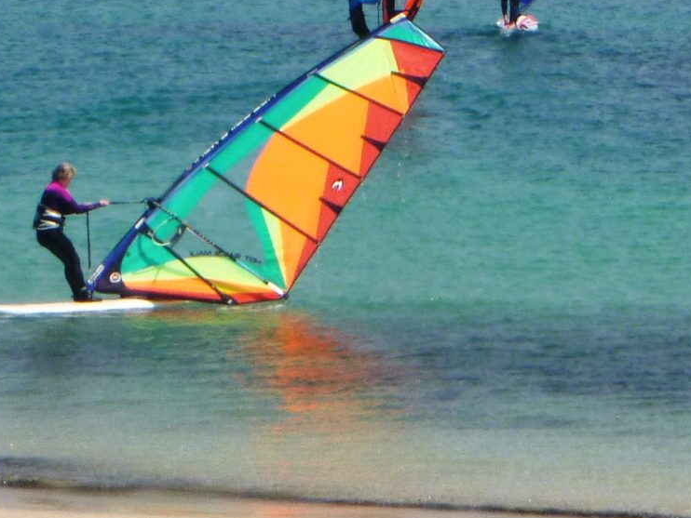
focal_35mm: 345
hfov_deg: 5.7
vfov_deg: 4.3
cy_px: -368
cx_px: 1105
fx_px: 6889
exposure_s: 1/400
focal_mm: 18
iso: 100
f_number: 5.7
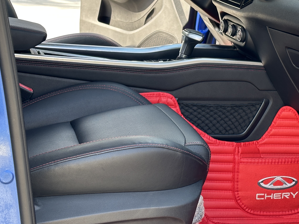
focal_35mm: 85
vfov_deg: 17.3
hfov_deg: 22.9
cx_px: 212
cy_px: 59
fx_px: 734
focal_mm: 6.86
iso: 64
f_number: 1.78
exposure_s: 1/226
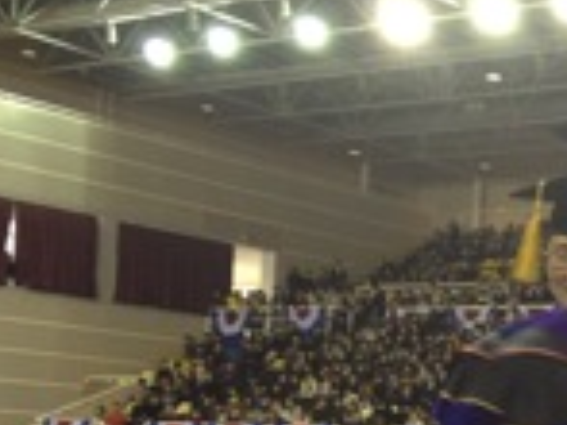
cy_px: 398
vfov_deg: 13.9
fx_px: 1718
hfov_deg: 17.5
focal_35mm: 105
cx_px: 741
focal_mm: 4.28
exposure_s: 1/20
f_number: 2.4
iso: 100
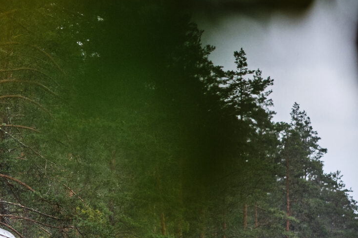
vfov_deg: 3.9
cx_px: -113
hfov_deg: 5.8
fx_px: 3539
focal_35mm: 356
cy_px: 190
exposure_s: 1/500
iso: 640
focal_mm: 90
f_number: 2
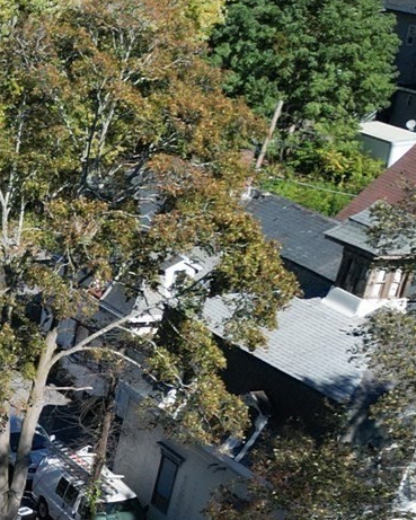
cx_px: -439
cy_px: 697
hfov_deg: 12.8
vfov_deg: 17.2
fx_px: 1600
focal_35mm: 104
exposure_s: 1/2500
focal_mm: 6.72
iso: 200
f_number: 1.7
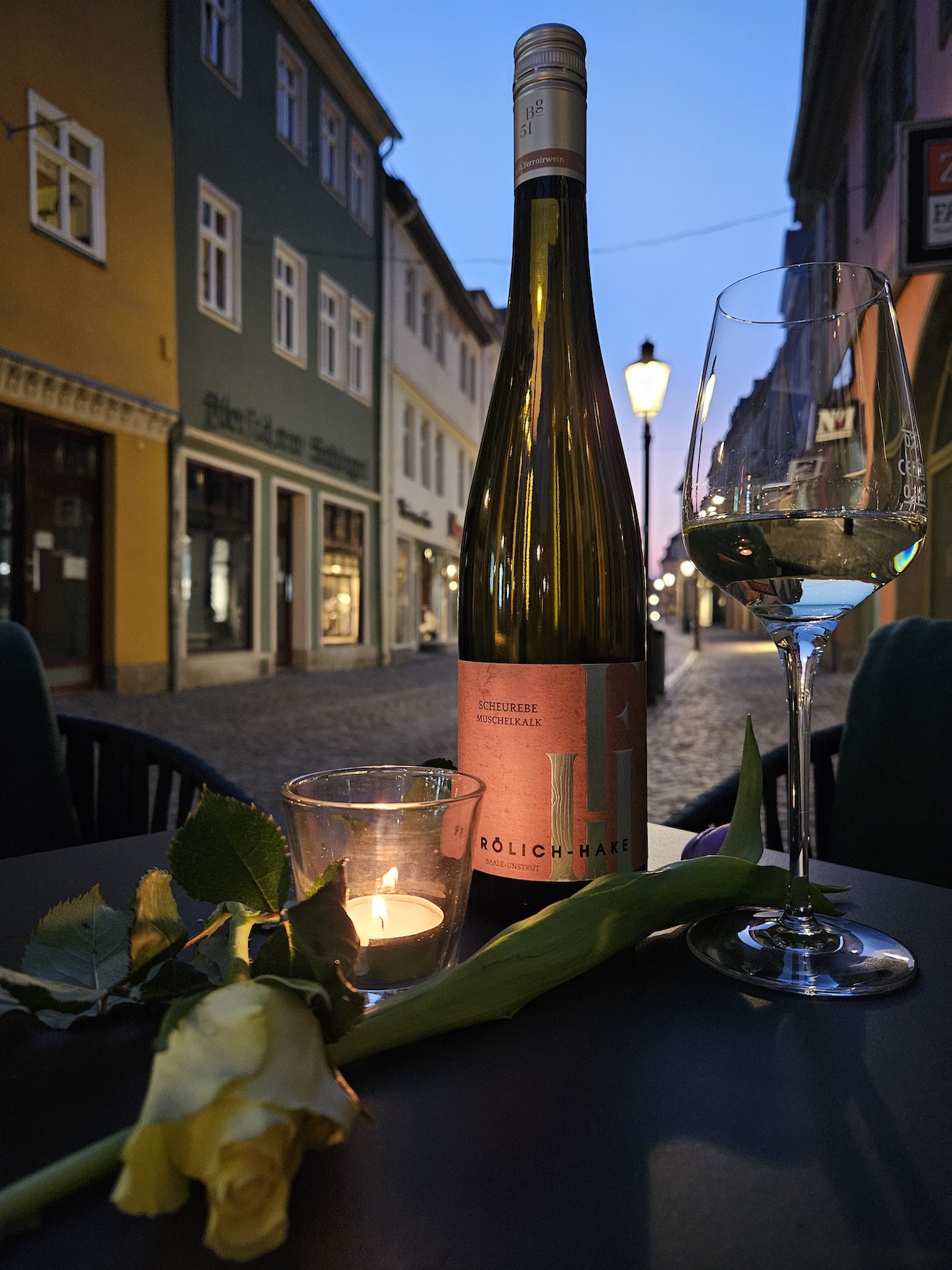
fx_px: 843
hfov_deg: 58.9
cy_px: 635
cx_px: 476
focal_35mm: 23
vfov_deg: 73.9
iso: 800
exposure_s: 1/25
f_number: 1.8
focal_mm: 5.4
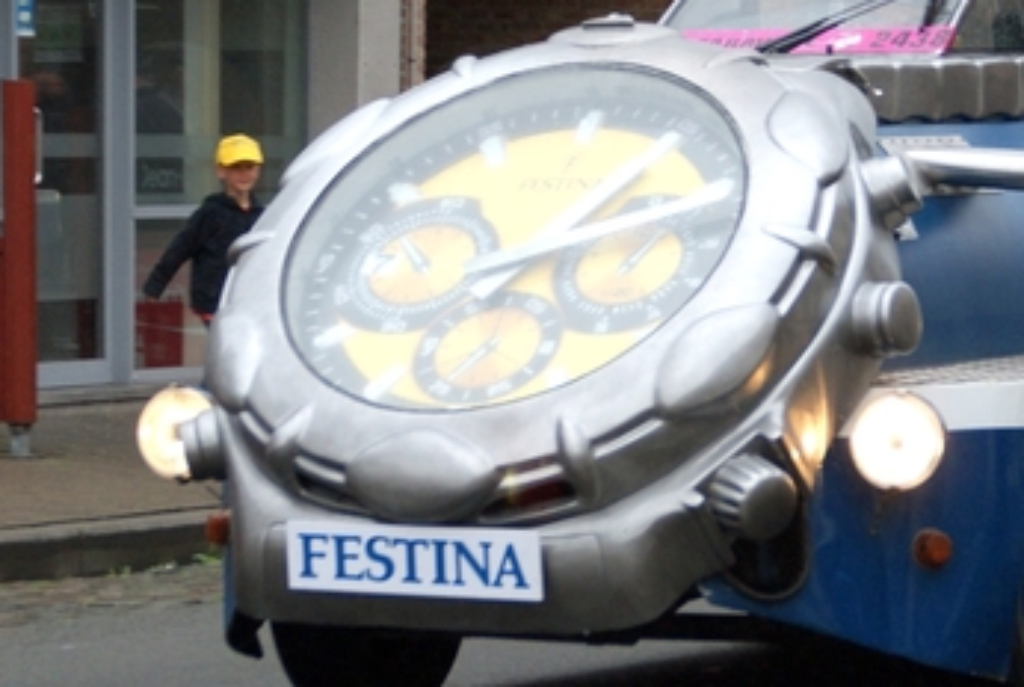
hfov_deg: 14.2
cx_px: 861
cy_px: 268
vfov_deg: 9.6
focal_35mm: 143
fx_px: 4071
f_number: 5
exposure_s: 1/200
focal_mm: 55
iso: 200
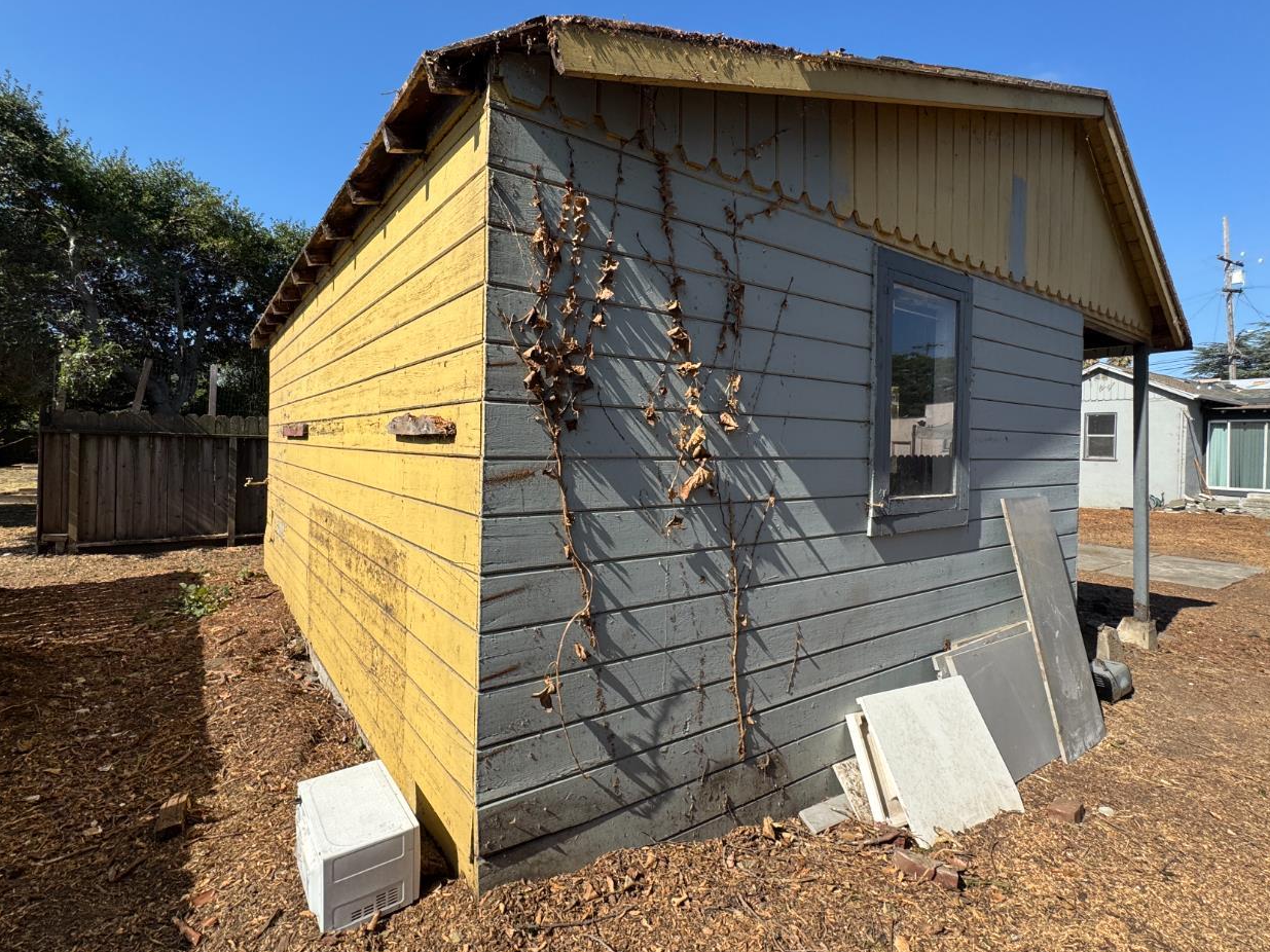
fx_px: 624
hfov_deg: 91.0
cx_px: 621
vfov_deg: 74.6
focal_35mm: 17
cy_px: 444
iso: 50
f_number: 2.2
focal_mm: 2.22
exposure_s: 1/1709
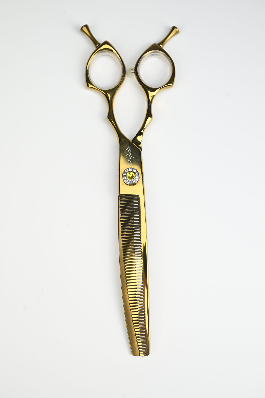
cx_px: 132
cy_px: 199
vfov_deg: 29.7
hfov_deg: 20.0
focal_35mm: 68
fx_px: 751
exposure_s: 1/160
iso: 64
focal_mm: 68
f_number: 8
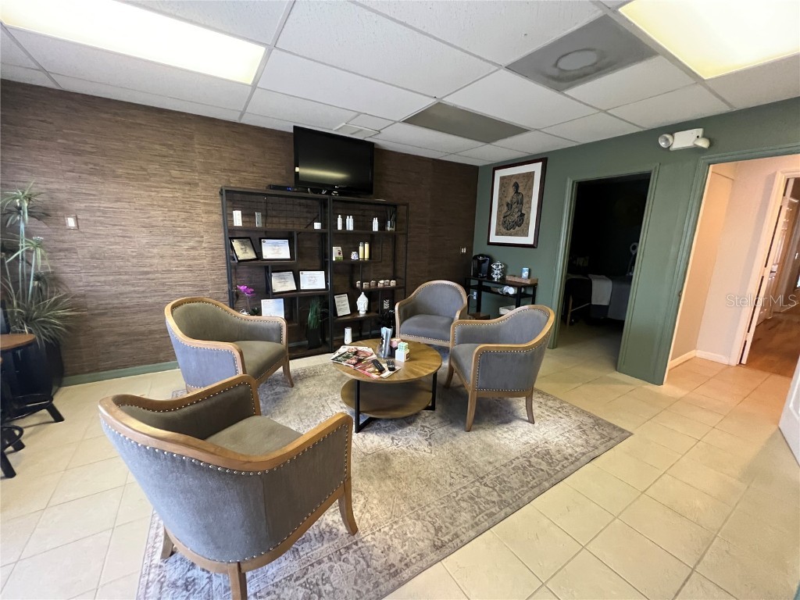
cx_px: 400
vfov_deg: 89.9
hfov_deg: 106.2
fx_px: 300
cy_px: 300
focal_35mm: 13
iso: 640
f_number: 1.8
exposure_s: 1/60
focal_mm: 1.57
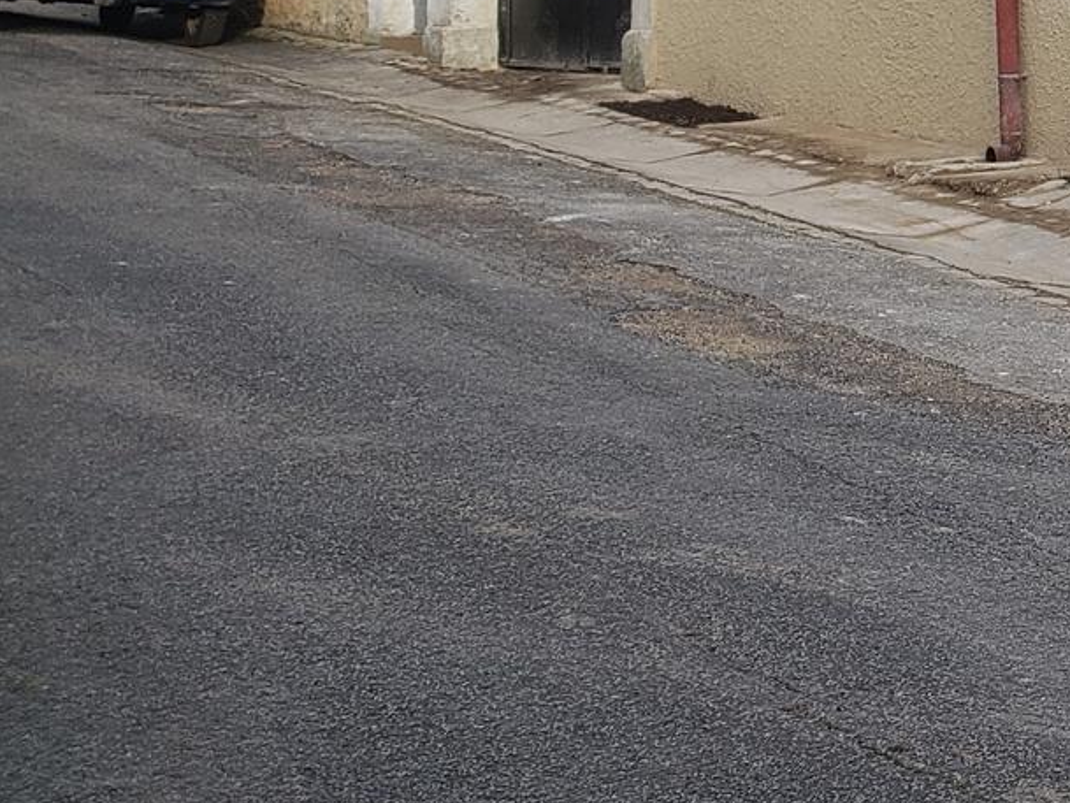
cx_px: 1683
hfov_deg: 20.0
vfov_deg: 17.3
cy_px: -112
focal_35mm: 82
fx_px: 2535
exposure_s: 1/301
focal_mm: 4.3
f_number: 2.4
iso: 50
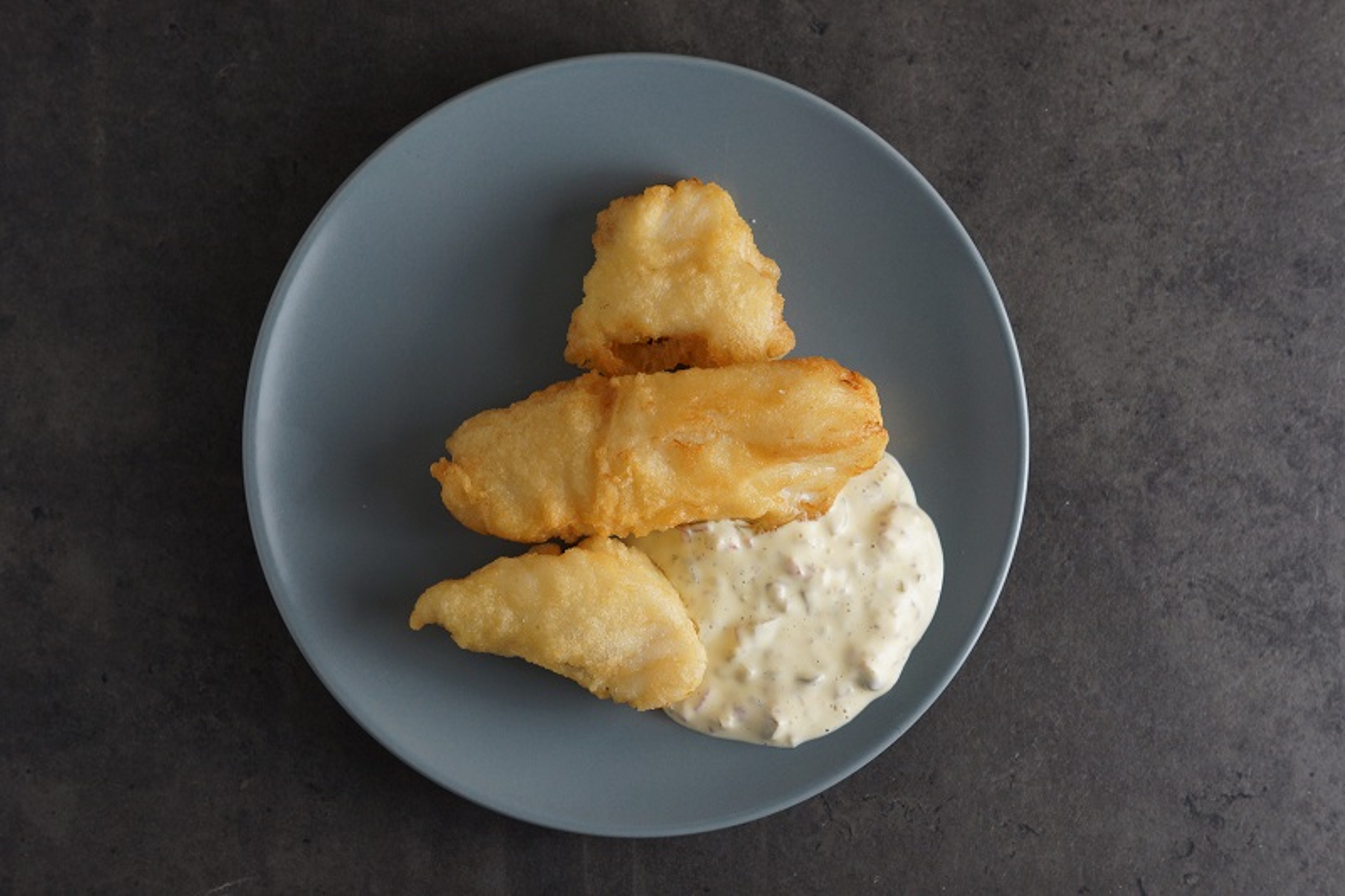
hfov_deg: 27.0
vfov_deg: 18.2
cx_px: 672
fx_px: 2801
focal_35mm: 75
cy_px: 448
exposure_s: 1/80
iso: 200
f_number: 4
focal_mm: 50
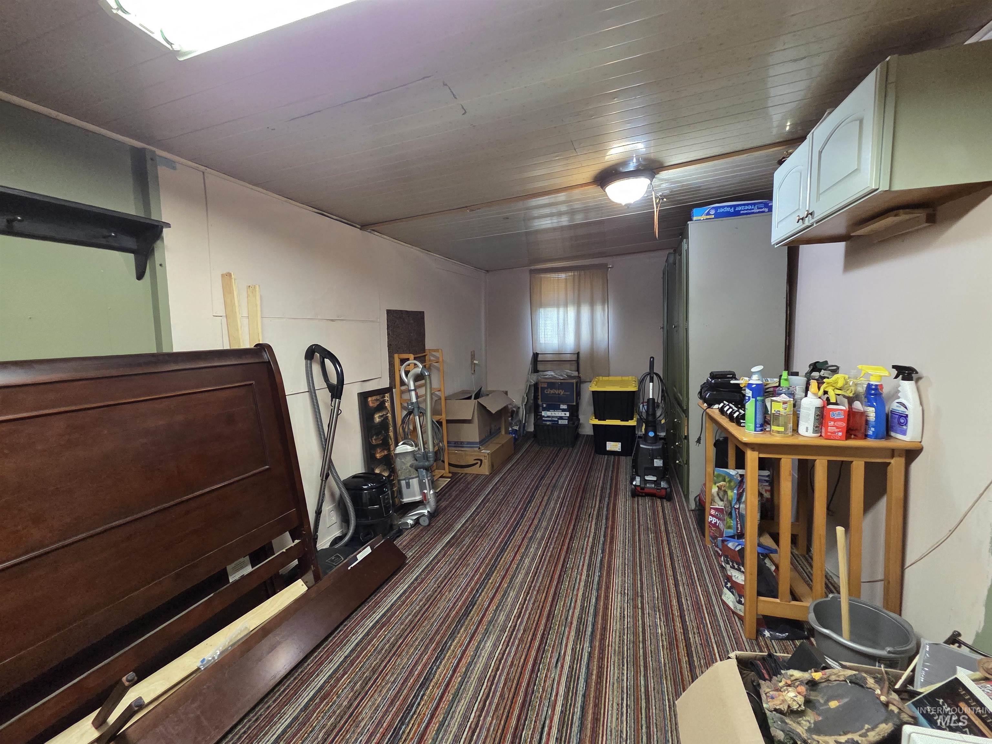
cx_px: 496
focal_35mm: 13
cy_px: 372
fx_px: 373
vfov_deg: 89.9
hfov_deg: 106.2
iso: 1000
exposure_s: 1/60
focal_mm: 2.2
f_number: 2.2
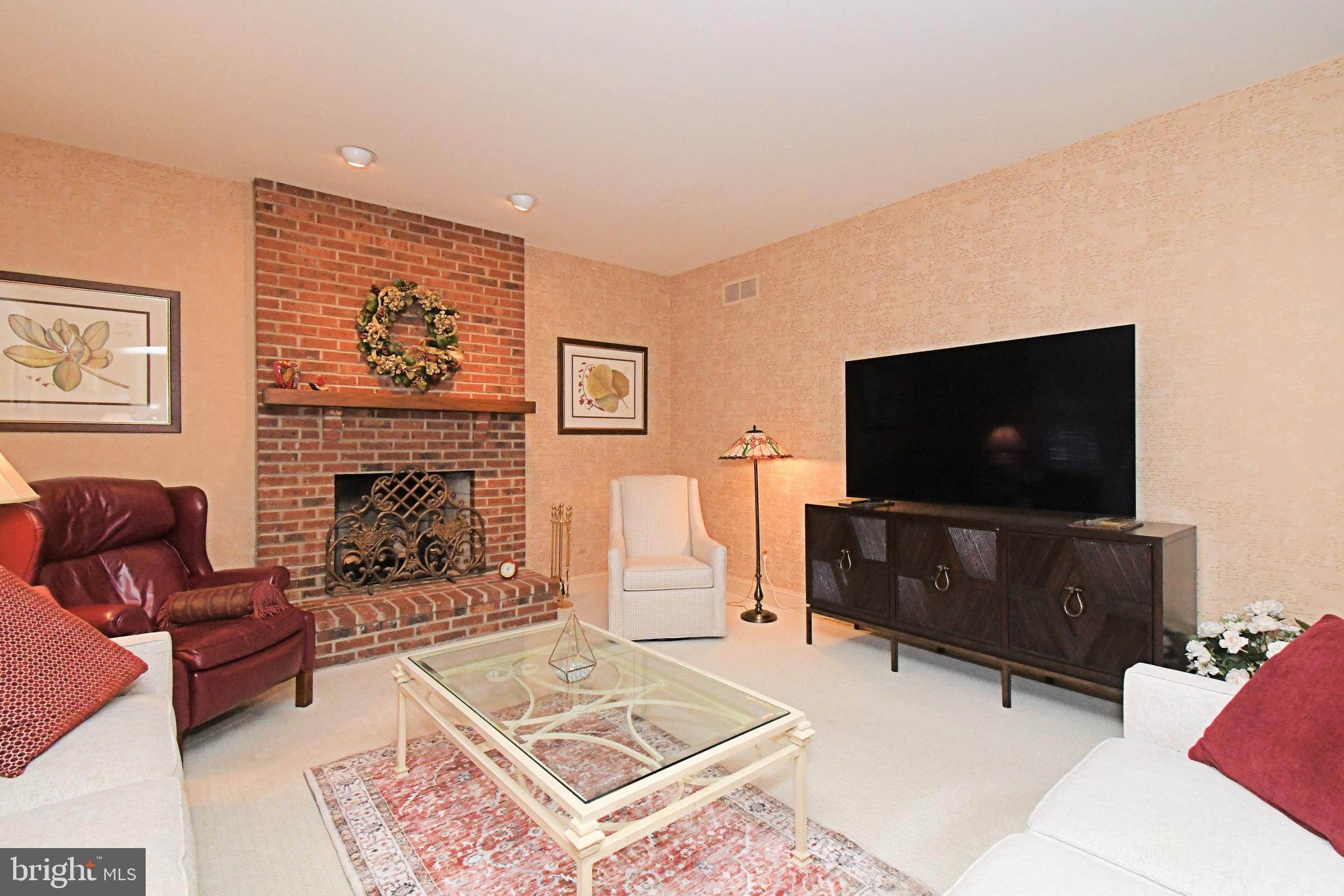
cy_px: 448
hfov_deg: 96.7
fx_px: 597
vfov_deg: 73.7
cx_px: 672
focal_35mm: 16
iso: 4000
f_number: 10
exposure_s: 1/250
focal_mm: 11
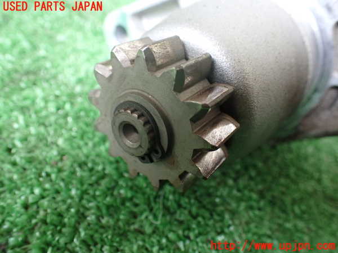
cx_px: 169
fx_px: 293
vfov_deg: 46.8
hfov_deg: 60.0
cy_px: 126
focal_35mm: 30
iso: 800
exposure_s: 1/60
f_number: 2.3
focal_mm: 5.4
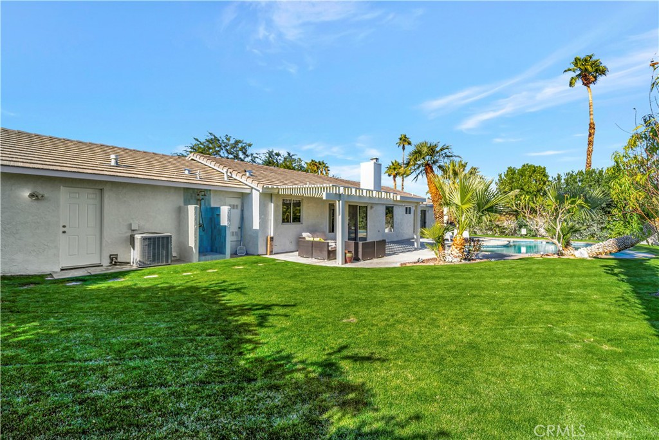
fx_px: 275
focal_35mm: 15
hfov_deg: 100.4
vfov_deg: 77.3
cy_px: 220
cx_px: 330
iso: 100
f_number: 5.6
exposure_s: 1/640
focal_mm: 10
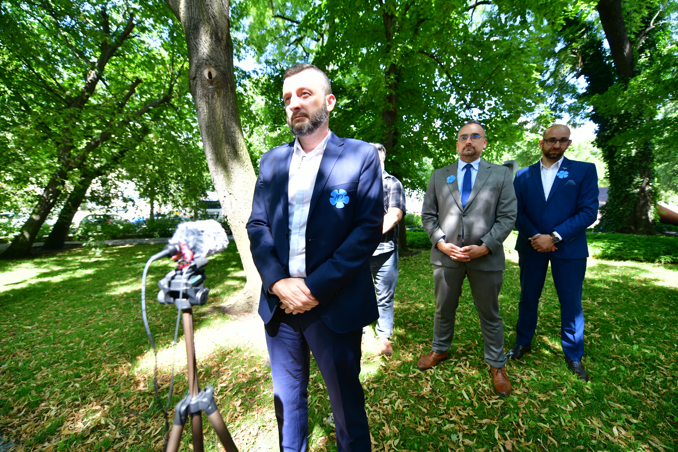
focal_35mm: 14
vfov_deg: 81.2
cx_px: 339
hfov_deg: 104.3
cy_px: 226
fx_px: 264
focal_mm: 14
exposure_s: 1/125
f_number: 3.2
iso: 100
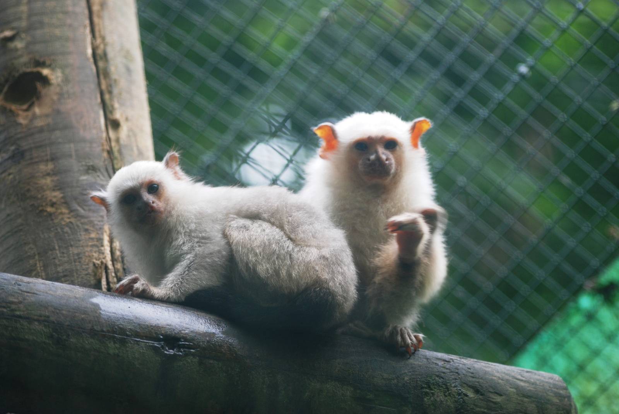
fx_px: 3486
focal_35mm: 202
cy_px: 207
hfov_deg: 10.1
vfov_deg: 6.8
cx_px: 310
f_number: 4.5
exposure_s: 1/125
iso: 200
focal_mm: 135
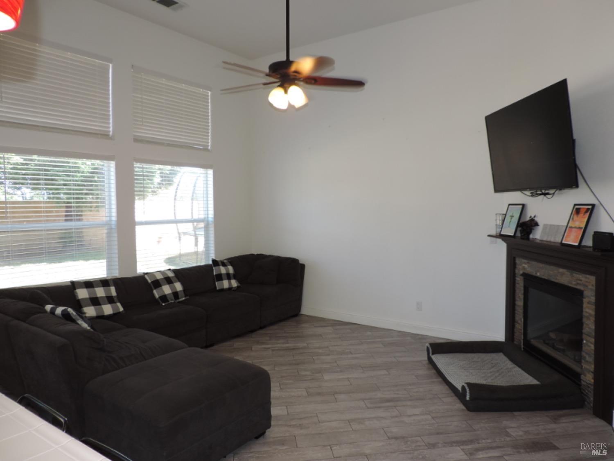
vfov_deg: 56.8
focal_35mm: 24
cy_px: 230
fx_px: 426
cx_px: 307
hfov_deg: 71.6
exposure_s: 1/40
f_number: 3
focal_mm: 4.3
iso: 100
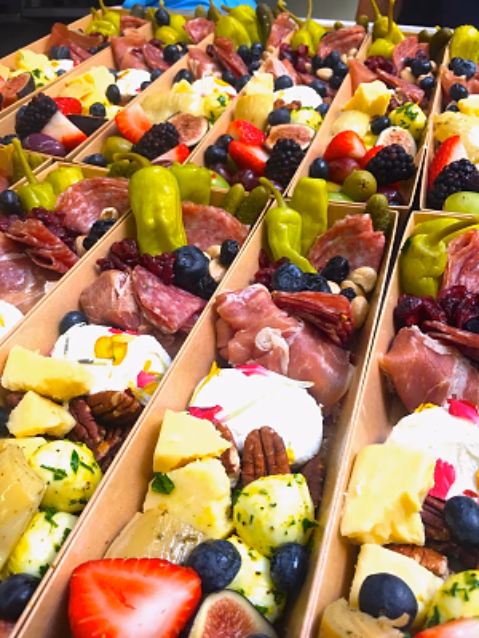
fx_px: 535
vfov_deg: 61.7
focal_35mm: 29
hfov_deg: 48.2
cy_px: 319
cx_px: 240
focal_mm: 4.15
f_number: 2.2
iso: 32
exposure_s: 1/30
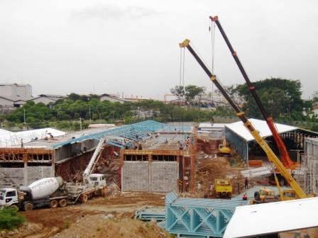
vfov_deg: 20.4
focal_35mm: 72
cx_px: 159
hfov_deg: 27.0
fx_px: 661
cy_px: 119
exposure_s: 1/320
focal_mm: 12.73
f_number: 4.8
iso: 80
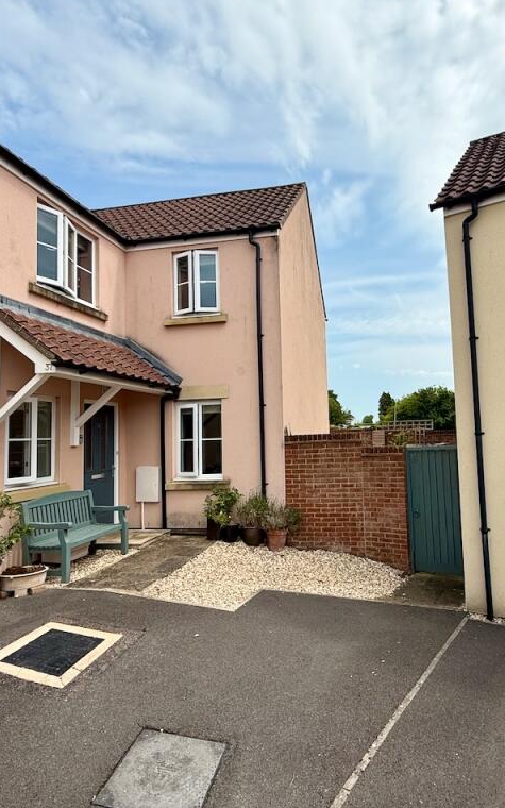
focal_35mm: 20
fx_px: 440
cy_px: 402
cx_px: 318
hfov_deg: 58.8
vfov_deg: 85.1
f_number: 2.2
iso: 50
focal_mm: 2.22
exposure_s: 1/2237
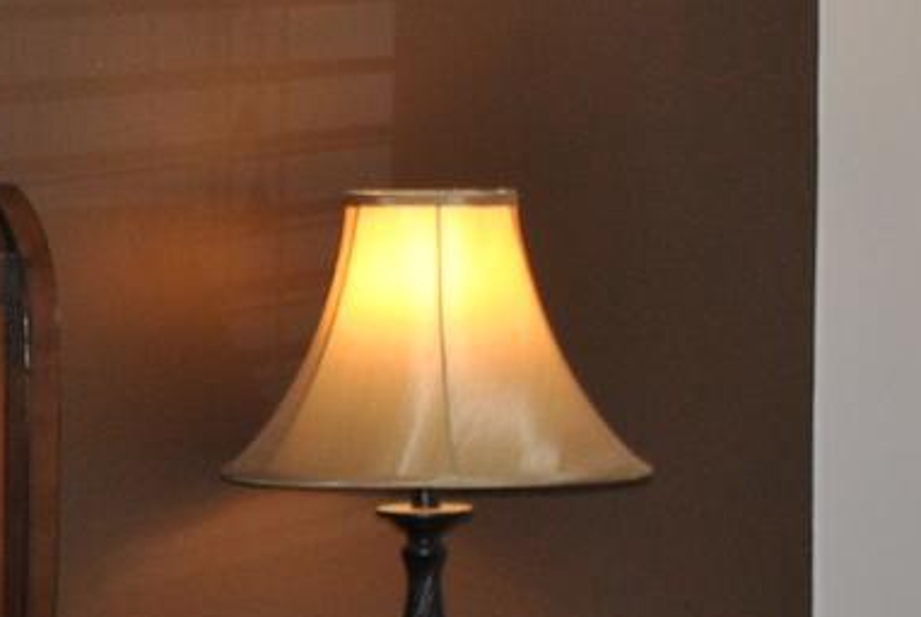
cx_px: -376
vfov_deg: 7.1
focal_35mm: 193
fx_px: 4945
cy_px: 530
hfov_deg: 10.3
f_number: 4
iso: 200
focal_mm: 24
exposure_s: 1/60
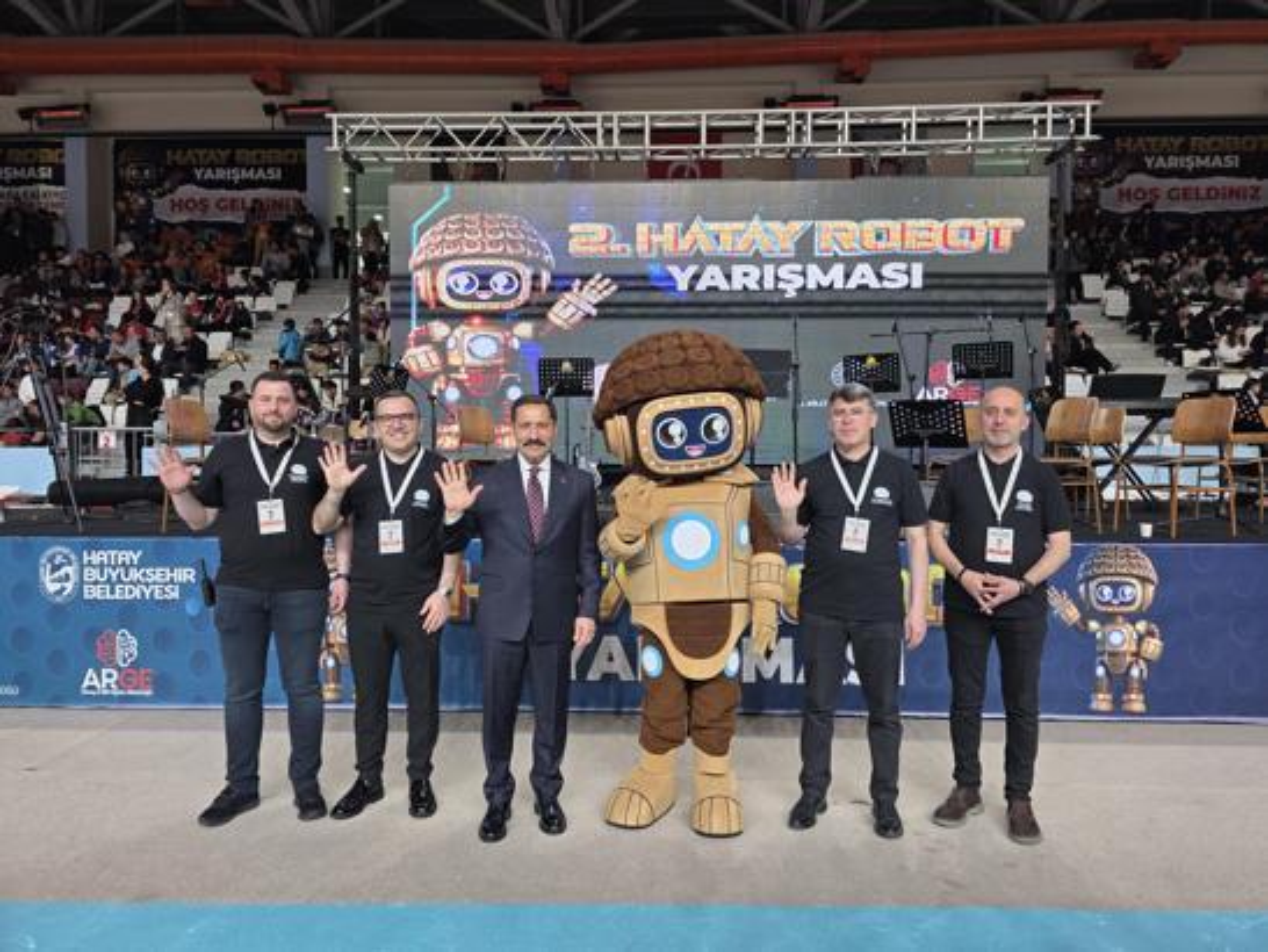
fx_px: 843
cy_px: 476
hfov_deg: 73.9
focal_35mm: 23
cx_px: 634
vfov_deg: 58.9
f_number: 1.7
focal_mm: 6.3
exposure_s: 1/120
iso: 80
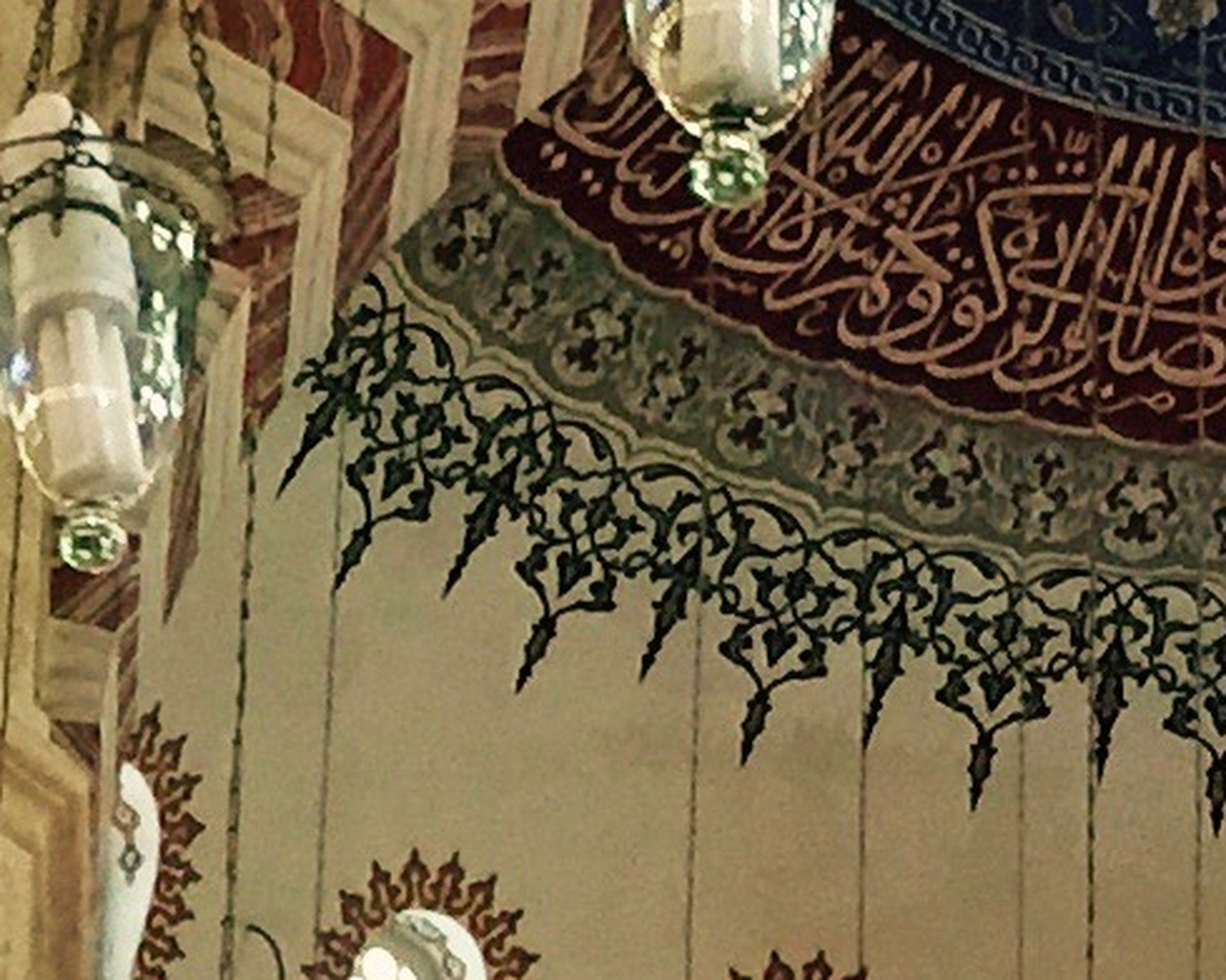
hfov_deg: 9.9
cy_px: 1431
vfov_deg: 8.0
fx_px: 6856
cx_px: 1845
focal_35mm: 189
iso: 100
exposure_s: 1/17
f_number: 2.2
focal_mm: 4.15
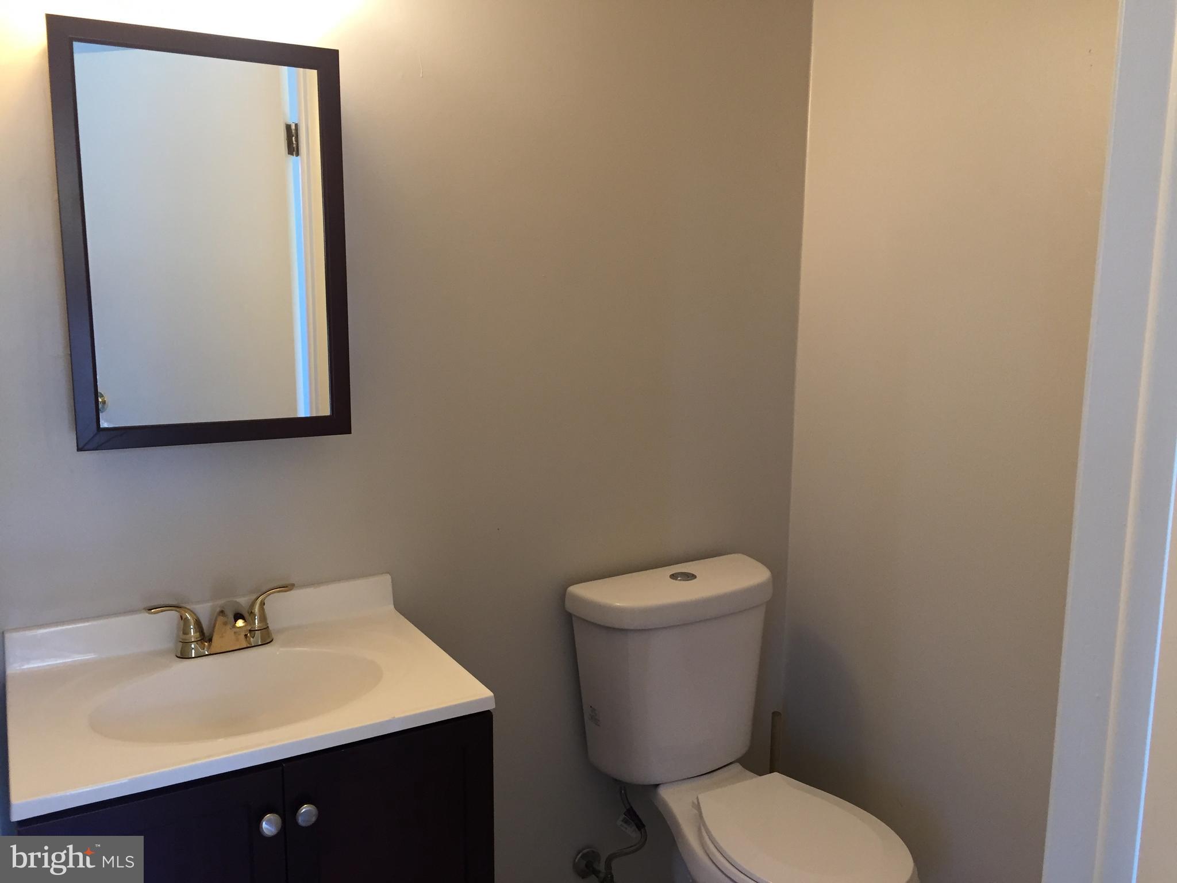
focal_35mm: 29
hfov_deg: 61.7
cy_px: 442
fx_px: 986
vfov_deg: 48.2
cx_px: 588
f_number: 2.2
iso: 100
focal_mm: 4.15
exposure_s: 1/30
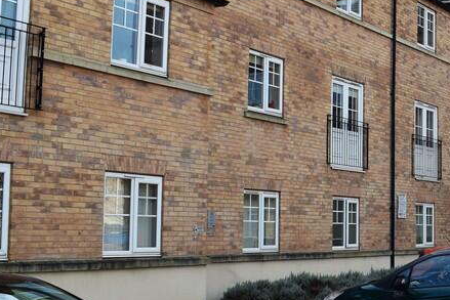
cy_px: 138
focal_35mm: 70
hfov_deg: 26.9
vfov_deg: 19.5
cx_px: 469
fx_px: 875
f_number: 11
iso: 400
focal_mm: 20
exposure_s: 1/400
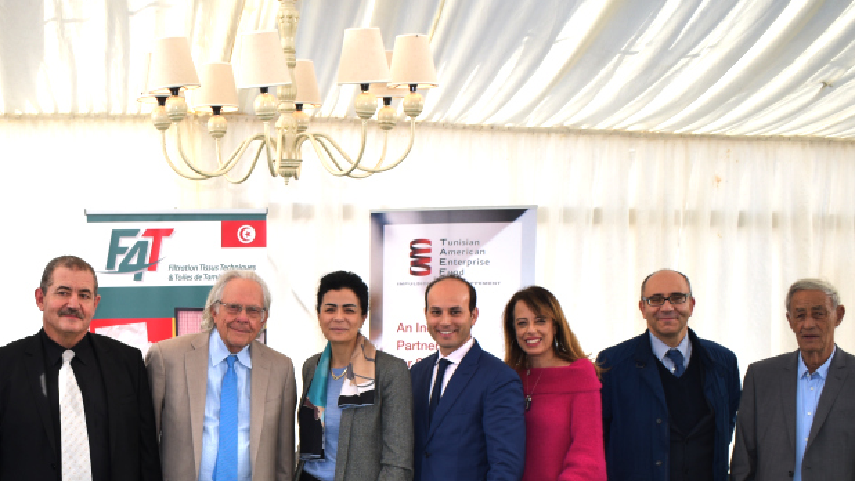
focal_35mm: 61
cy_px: 459
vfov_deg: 19.3
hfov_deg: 33.5
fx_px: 1383
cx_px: 191
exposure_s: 1/200
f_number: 4.5
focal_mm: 20
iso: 100
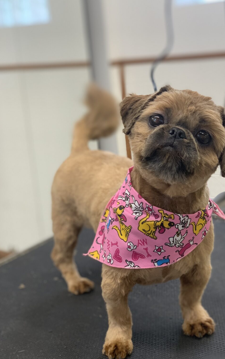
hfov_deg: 23.1
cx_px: 136
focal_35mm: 56
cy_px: 178
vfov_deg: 36.3
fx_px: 549
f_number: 2.4
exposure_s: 1/60
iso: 80
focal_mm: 6
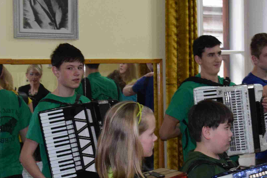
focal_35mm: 104
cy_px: 149
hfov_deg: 19.5
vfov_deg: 13.0
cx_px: 177
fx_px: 774
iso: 1600
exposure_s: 1/80
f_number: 5.6
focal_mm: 25
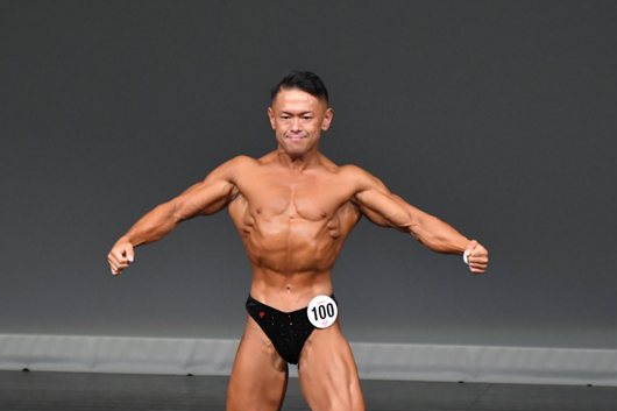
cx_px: 302
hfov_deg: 3.8
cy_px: 262
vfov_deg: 2.5
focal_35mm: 548
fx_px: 9389
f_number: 5.6
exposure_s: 1/400
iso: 4000
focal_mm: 250
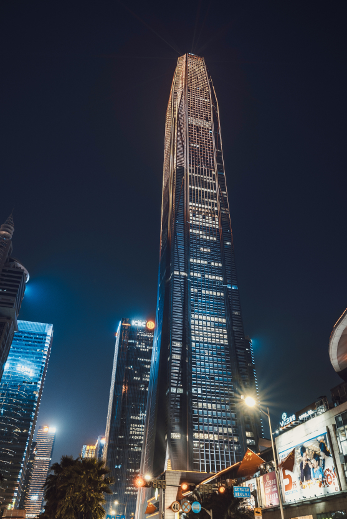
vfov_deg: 67.3
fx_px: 390
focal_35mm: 27
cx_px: 173
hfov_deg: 48.0
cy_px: 267
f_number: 9
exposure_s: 5
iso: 100
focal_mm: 22
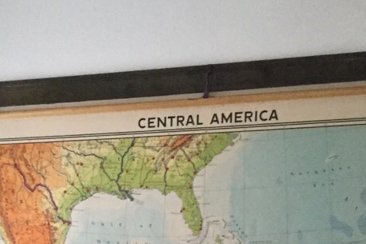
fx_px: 793
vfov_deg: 15.5
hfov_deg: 25.7
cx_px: 92
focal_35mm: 78
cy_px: 413
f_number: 2.2
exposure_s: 1/30
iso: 250
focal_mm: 4.15
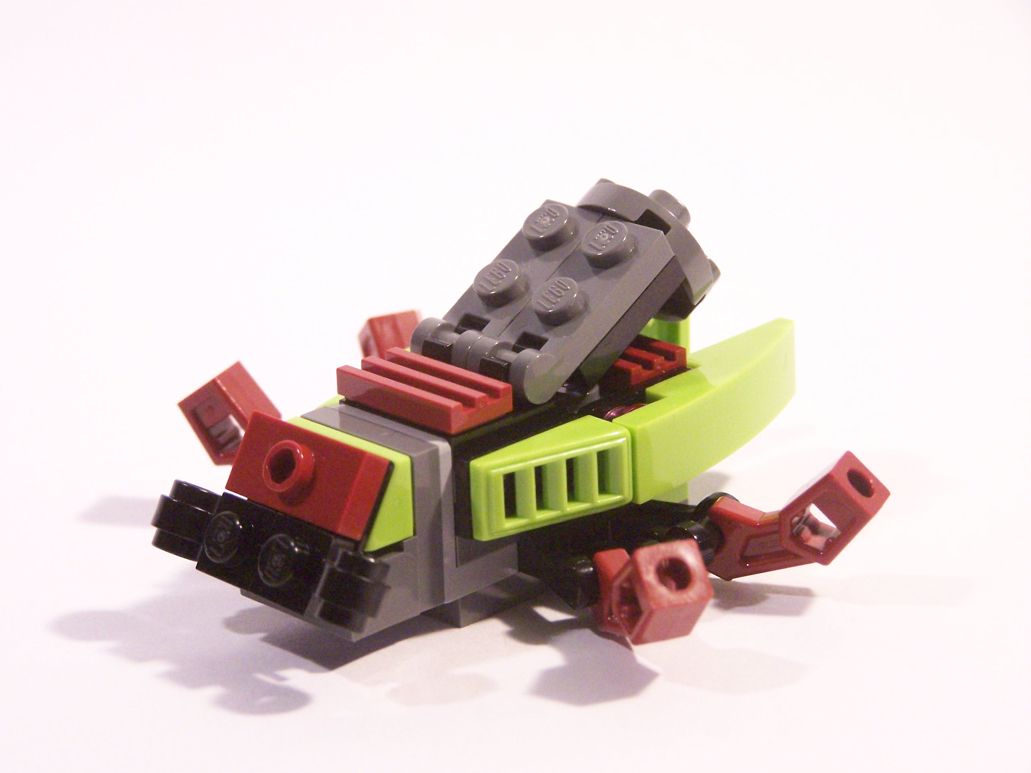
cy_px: 386
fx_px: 3127
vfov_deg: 14.1
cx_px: 516
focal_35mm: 105
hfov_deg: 18.7
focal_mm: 17.5
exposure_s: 1/45
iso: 400
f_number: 3.2
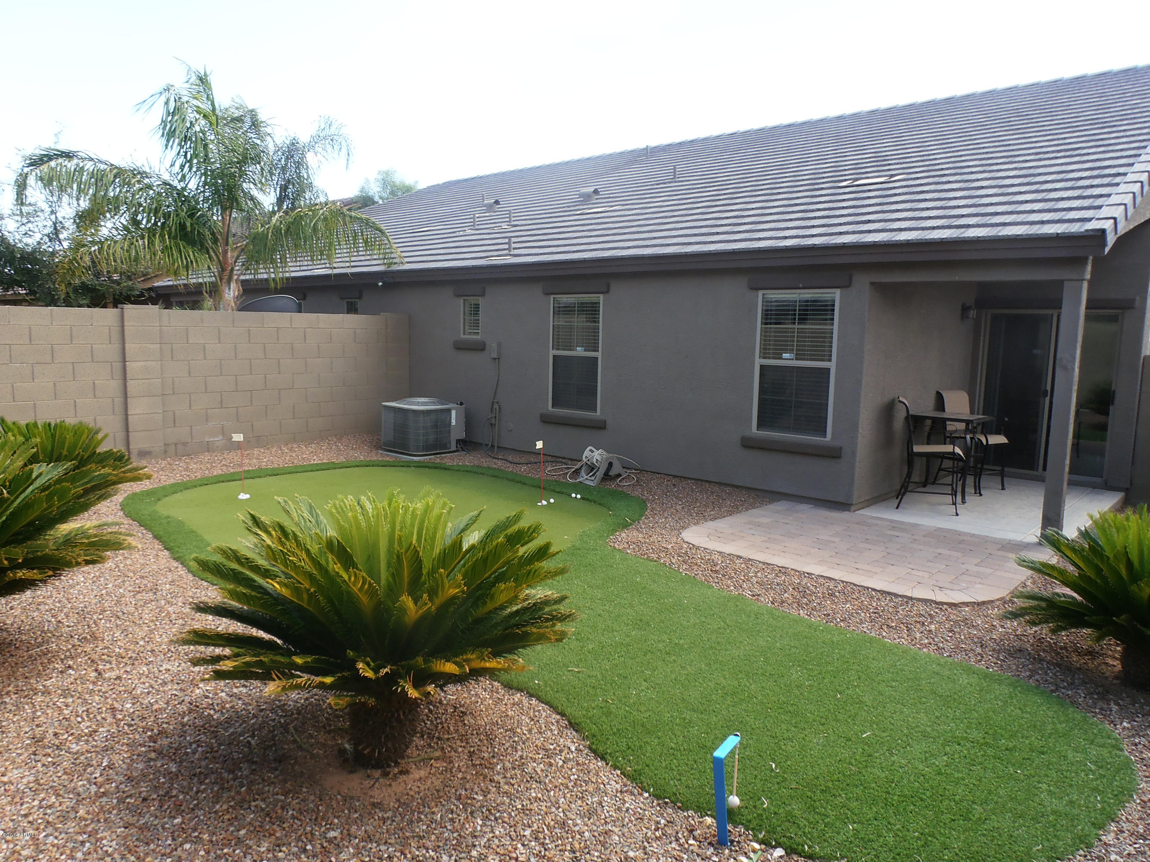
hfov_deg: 71.6
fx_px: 797
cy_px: 431
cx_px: 575
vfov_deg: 56.8
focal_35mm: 24
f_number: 7.9
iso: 80
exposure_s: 1/40
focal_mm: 4.2
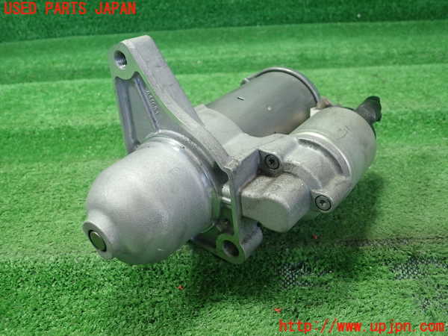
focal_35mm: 30
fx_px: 388
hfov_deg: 60.0
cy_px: 168
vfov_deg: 46.8
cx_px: 224
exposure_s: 1/125
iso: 400
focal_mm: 5.5
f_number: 2.3
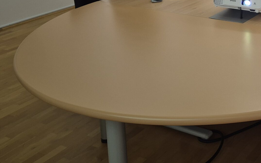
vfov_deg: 20.9
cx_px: 280
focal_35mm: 58
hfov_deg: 31.5
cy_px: -30
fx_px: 413
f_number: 1.8
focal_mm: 5.4
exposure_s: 1/50
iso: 50
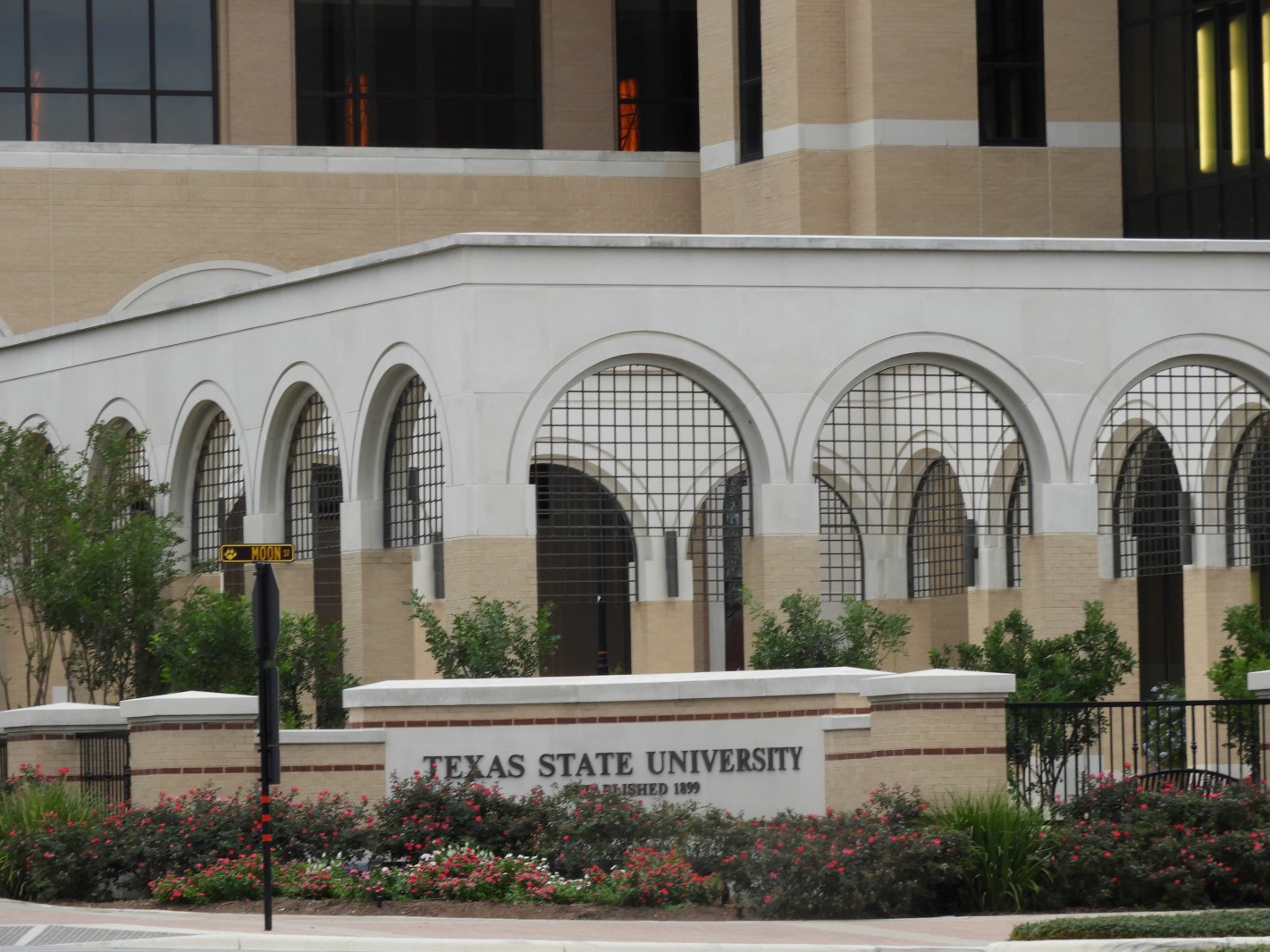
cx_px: 642
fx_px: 8179
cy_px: 482
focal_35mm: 223
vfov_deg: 6.7
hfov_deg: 8.9
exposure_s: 1/60
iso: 125
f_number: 5.3
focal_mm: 39.4
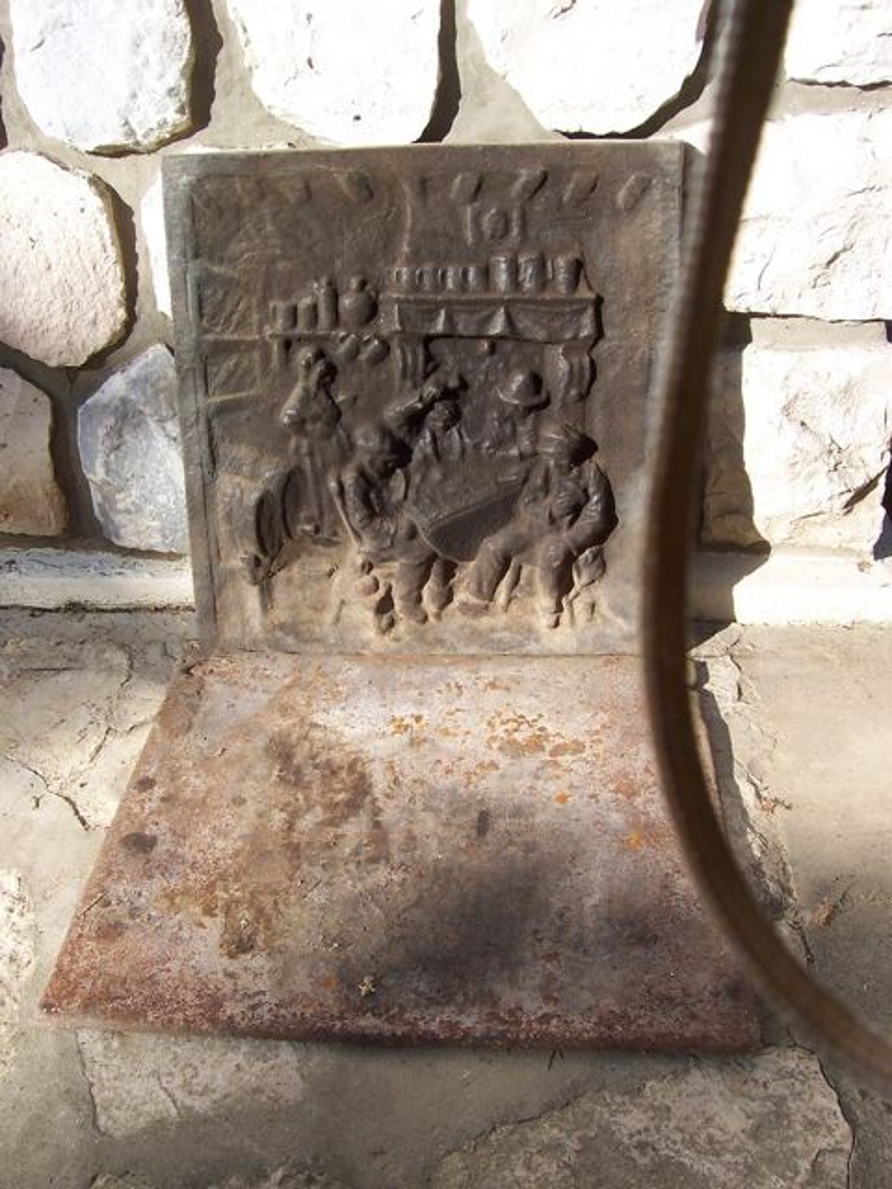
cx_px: 446
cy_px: 594
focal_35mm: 37
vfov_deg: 50.1
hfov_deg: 38.7
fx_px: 1271
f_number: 5.6
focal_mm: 5.6
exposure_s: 1/250
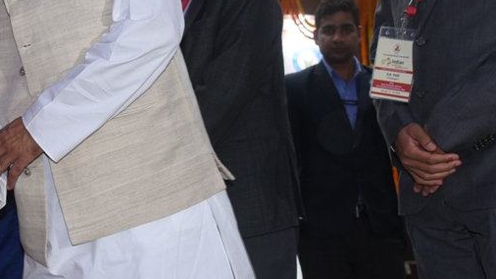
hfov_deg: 27.7
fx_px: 973
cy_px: 104
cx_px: 59
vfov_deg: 16.3
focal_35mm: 74
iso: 1250
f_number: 5.6
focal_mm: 31
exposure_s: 1/60
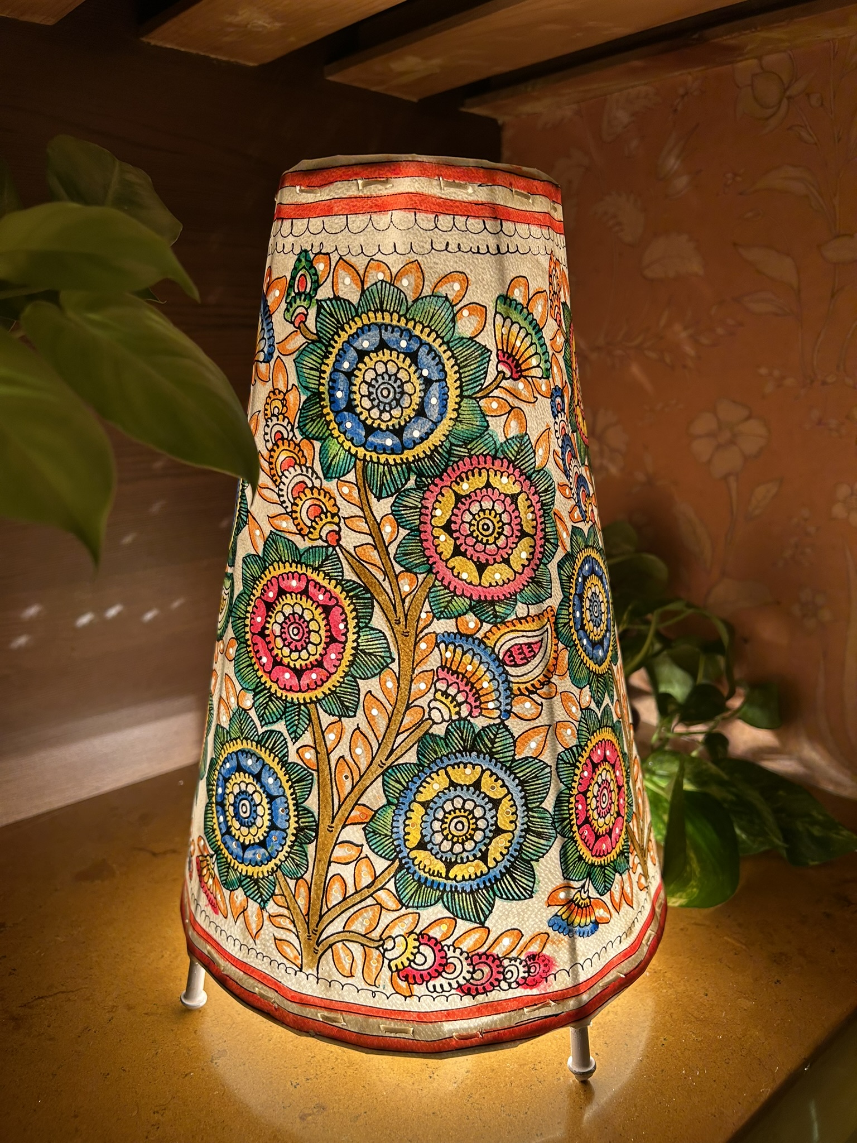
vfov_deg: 67.3
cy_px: 572
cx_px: 428
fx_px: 858
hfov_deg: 53.1
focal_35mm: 26
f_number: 1.5
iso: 80
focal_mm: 5.7
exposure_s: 1/100
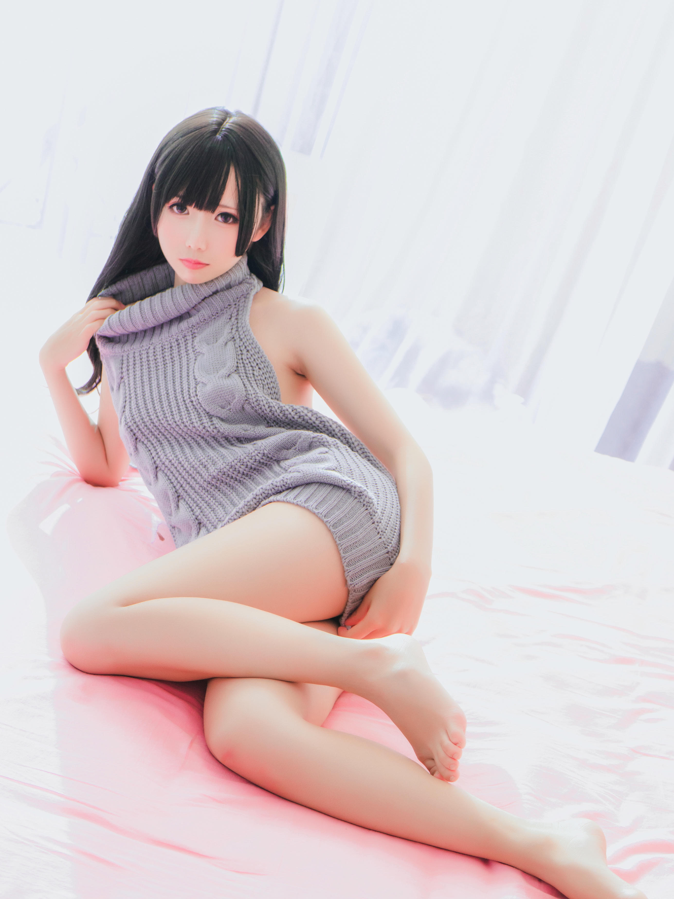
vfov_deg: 27.8
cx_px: 339
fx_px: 1817
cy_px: 449
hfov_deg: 21.0
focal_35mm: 70
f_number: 5.6
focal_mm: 64
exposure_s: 1/125
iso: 1000
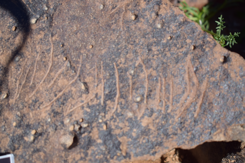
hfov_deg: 29.2
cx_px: 122
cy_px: 82
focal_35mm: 69
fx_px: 470
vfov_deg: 19.7
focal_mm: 46
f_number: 5.3
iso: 200
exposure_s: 1/1250
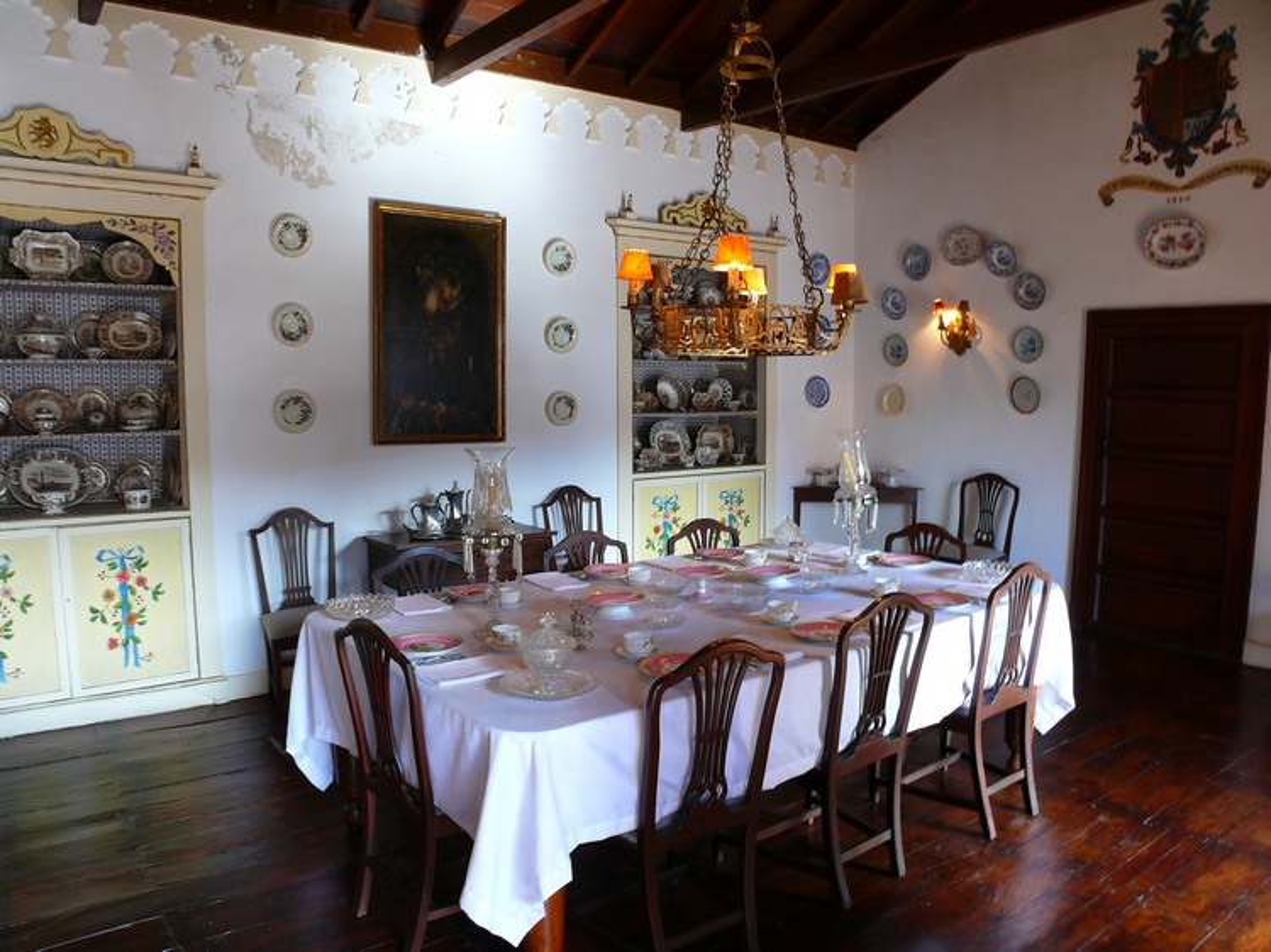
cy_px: 476
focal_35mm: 35
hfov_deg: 52.6
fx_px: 1285
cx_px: 636
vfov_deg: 40.7
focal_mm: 7.4
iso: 100
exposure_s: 1/8
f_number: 4
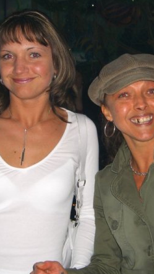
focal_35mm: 68
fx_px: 493
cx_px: 85
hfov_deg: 17.7
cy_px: 137
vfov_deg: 31.0
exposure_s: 1/60
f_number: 3.1
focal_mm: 9.5
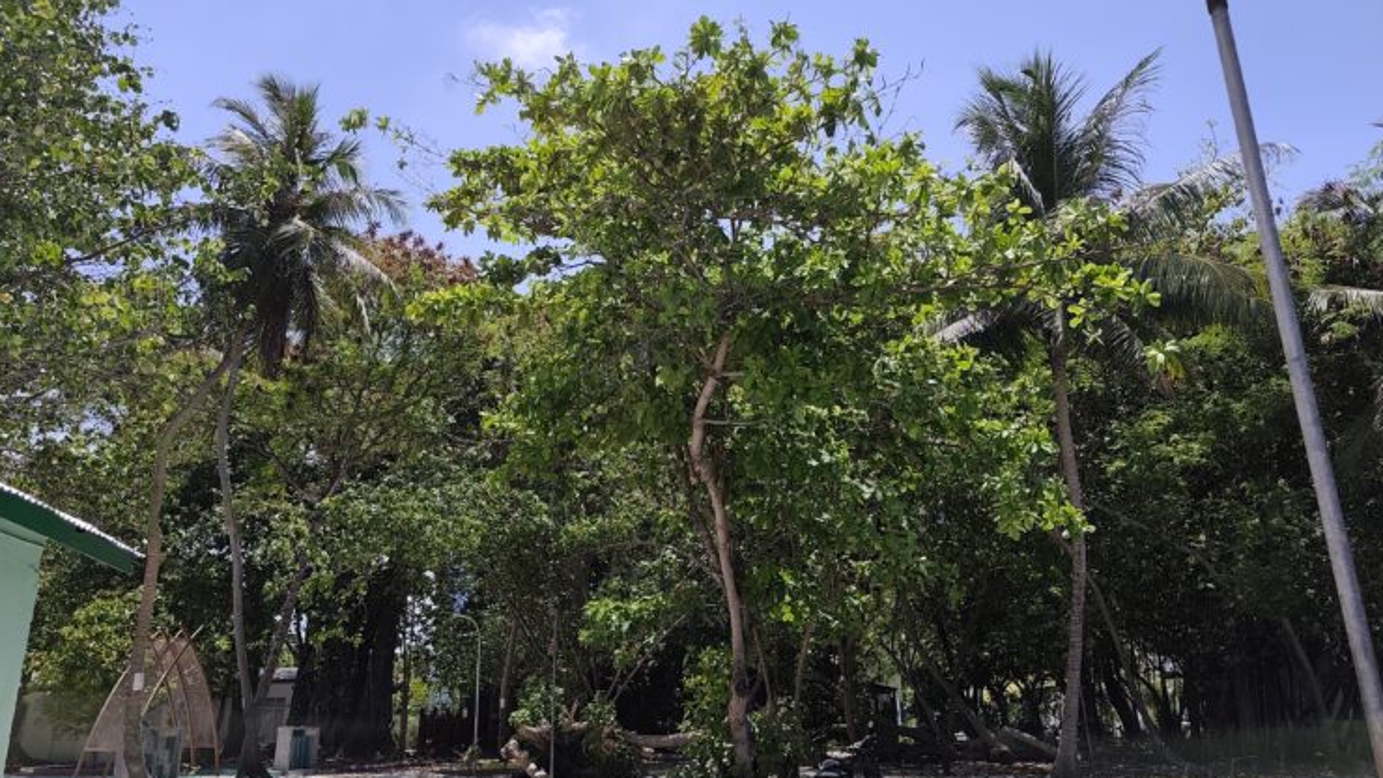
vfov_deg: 44.3
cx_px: 706
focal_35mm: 26
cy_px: 413
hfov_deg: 71.9
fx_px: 953
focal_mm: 6.19
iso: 50
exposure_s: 1/1139
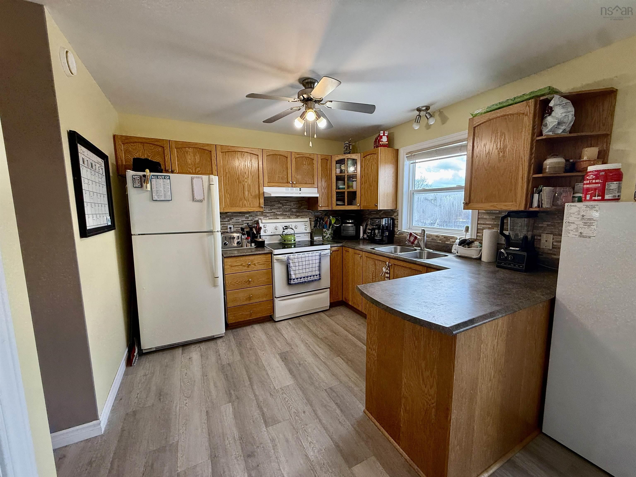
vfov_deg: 85.7
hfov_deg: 102.1
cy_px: 238
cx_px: 318
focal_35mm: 14
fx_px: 257
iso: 64
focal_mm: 2.22
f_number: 2.2
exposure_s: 1/142
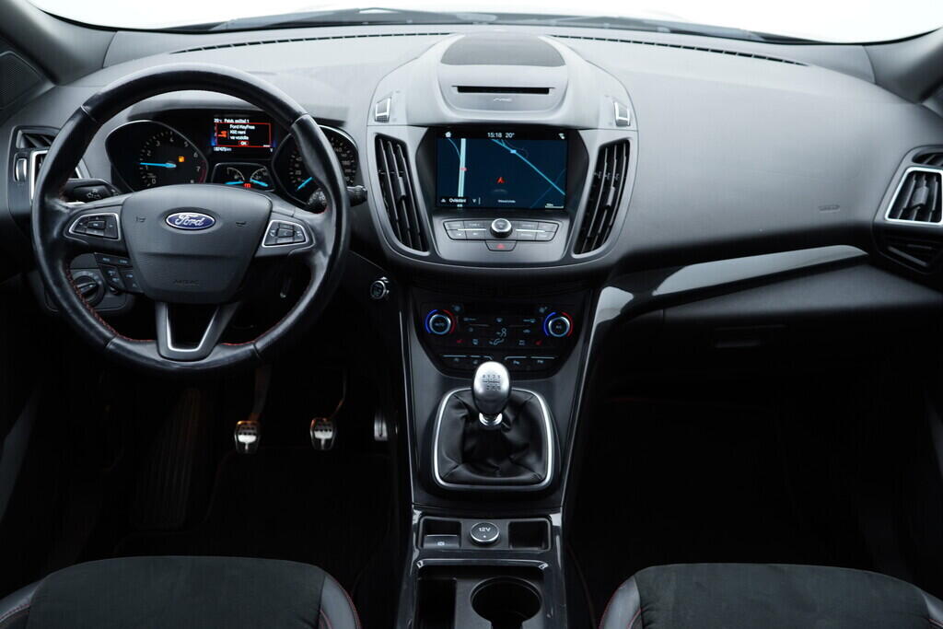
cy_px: 314
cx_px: 472
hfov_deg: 53.1
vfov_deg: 36.9
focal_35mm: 36
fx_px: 943
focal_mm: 24
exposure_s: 1/40
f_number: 2.8
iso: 200
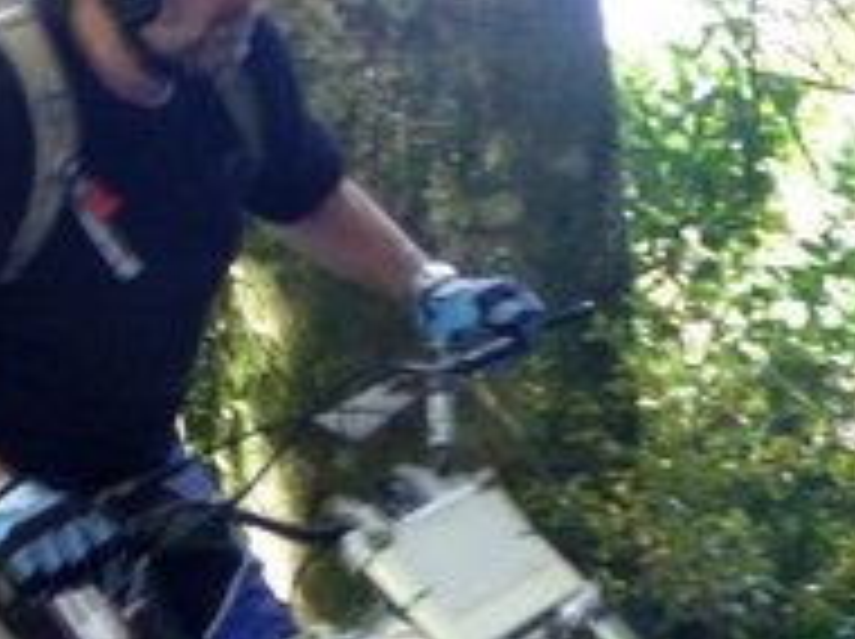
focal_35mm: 81
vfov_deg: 17.5
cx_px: 94
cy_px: 716
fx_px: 1998
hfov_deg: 23.5
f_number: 3.3
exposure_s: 1/60
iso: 500
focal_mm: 4.3
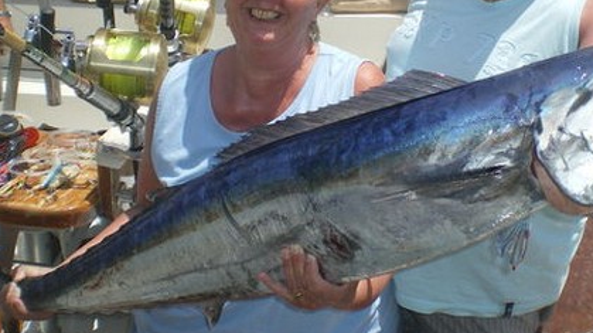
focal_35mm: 59
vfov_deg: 20.1
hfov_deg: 35.2
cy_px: 60
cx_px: 376
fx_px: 927
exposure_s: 1/500
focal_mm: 6.3
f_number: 4.6
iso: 50
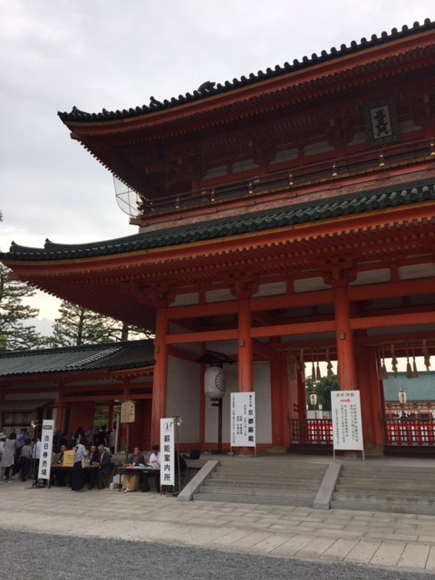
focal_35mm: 29
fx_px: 486
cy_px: 290
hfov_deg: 48.2
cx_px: 218
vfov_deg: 61.7
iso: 32
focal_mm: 4.15
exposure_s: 1/471
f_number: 2.2
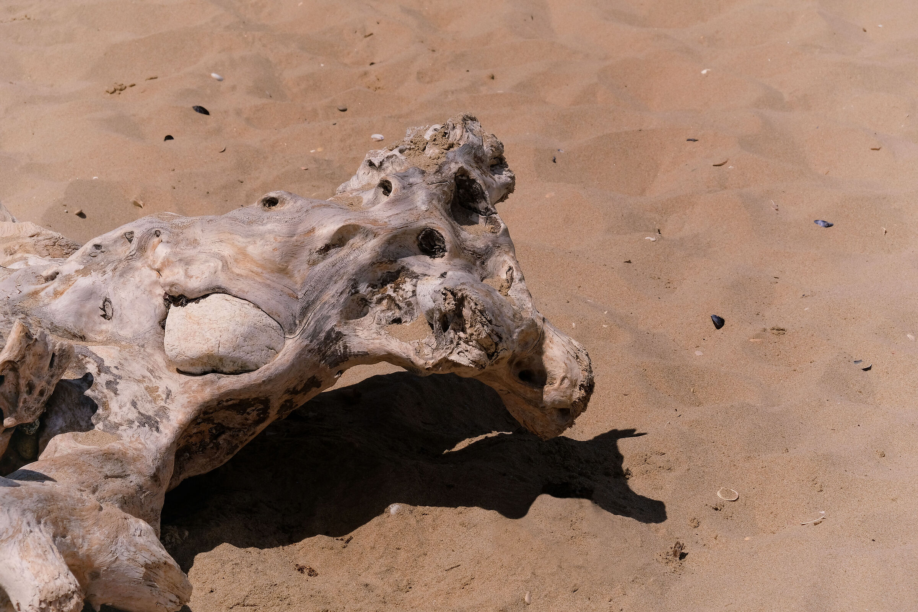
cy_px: 306
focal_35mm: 83
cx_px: 459
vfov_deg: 16.5
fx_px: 2116
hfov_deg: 24.5
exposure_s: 1/500
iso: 200
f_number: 14
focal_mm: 55
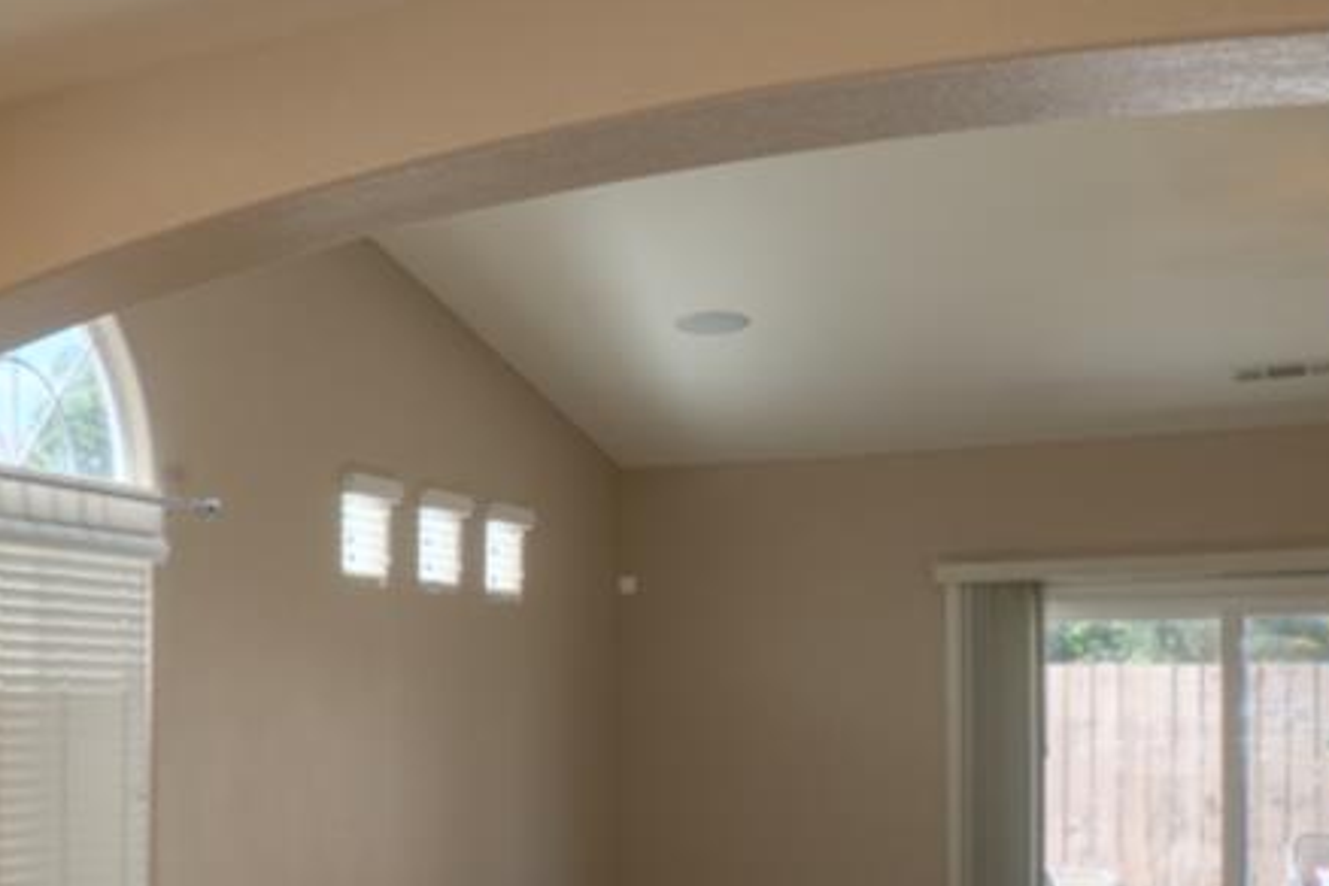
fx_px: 1772
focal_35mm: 48
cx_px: -573
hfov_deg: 29.1
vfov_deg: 27.4
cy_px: 728
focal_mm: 14
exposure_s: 1/60
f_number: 10
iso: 400
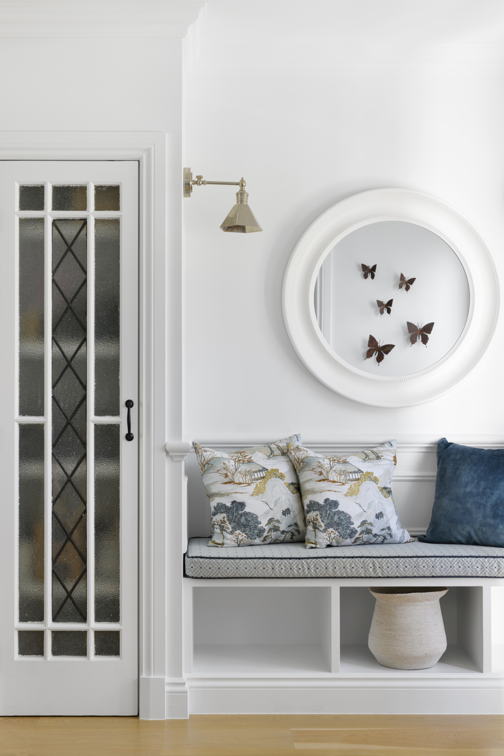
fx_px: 1050
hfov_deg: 27.0
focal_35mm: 50
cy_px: 378
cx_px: 252
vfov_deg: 39.6
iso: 100
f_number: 8
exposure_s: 1/8
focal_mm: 50
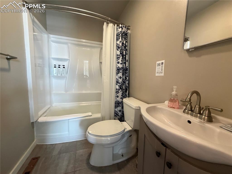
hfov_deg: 102.1
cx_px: 116
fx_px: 94
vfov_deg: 85.6
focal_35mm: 14
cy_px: 87
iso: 400
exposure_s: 1/60
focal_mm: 2.22
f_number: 2.2
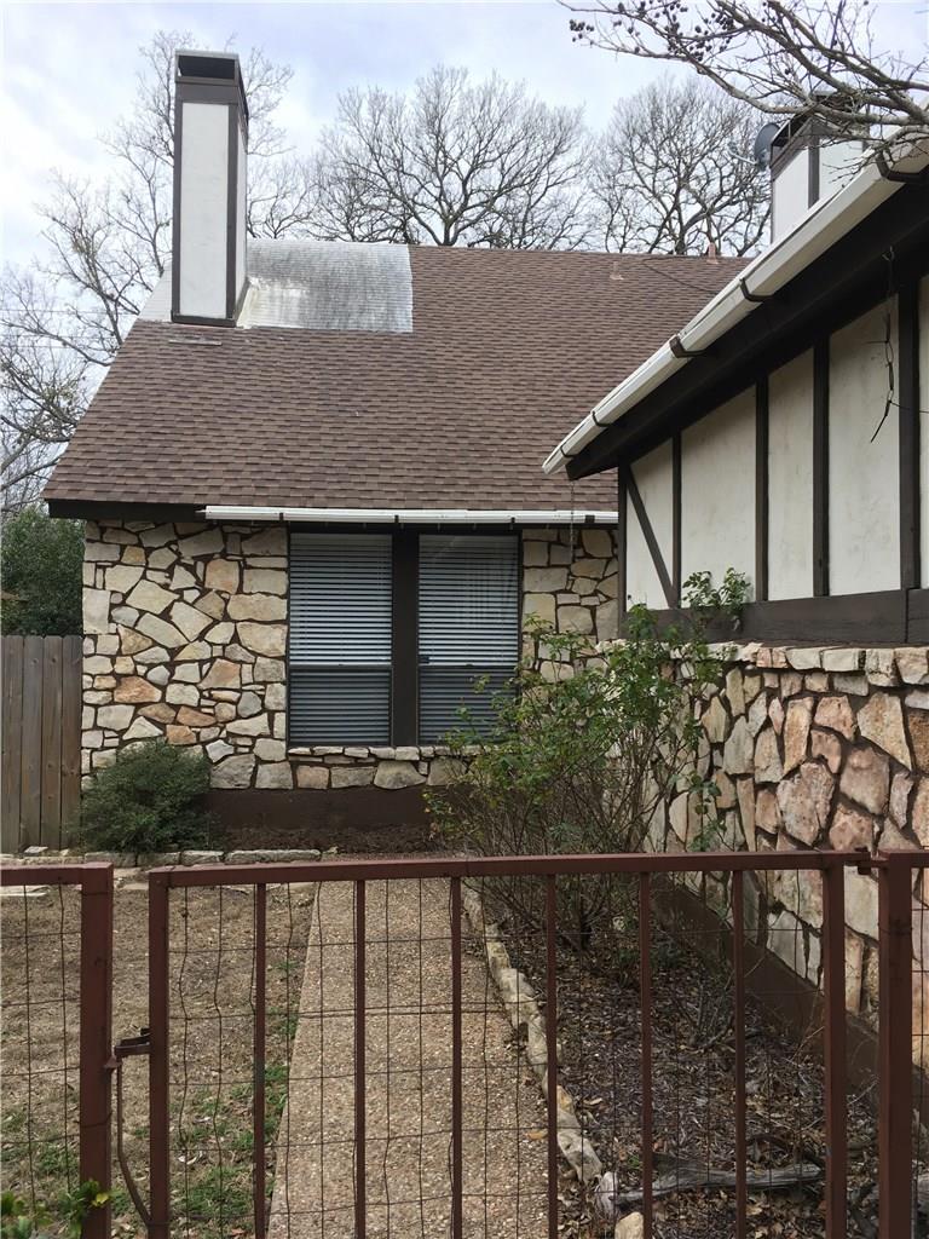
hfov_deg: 48.2
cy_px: 620
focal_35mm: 29
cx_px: 464
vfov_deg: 61.7
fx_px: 1038
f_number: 2.2
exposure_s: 1/195
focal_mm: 4.15
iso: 25
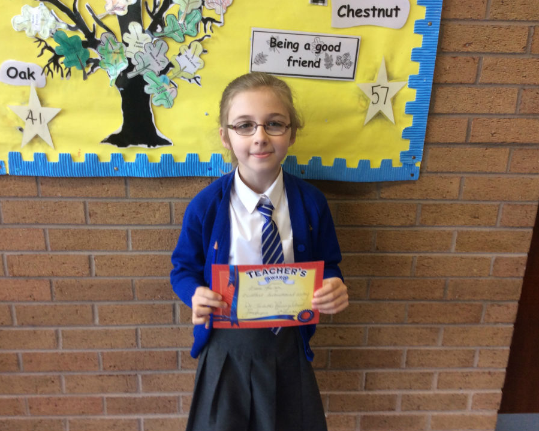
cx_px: 261
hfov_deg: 52.8
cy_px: 212
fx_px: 542
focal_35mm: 34
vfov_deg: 43.3
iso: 50
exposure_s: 1/24
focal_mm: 3.3
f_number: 2.4
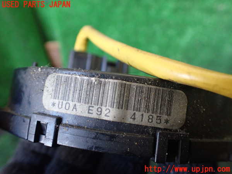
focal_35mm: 30
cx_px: 116
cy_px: 87
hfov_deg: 60.0
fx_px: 201
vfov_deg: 46.8
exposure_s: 1/125
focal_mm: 5.4
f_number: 2.3
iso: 800
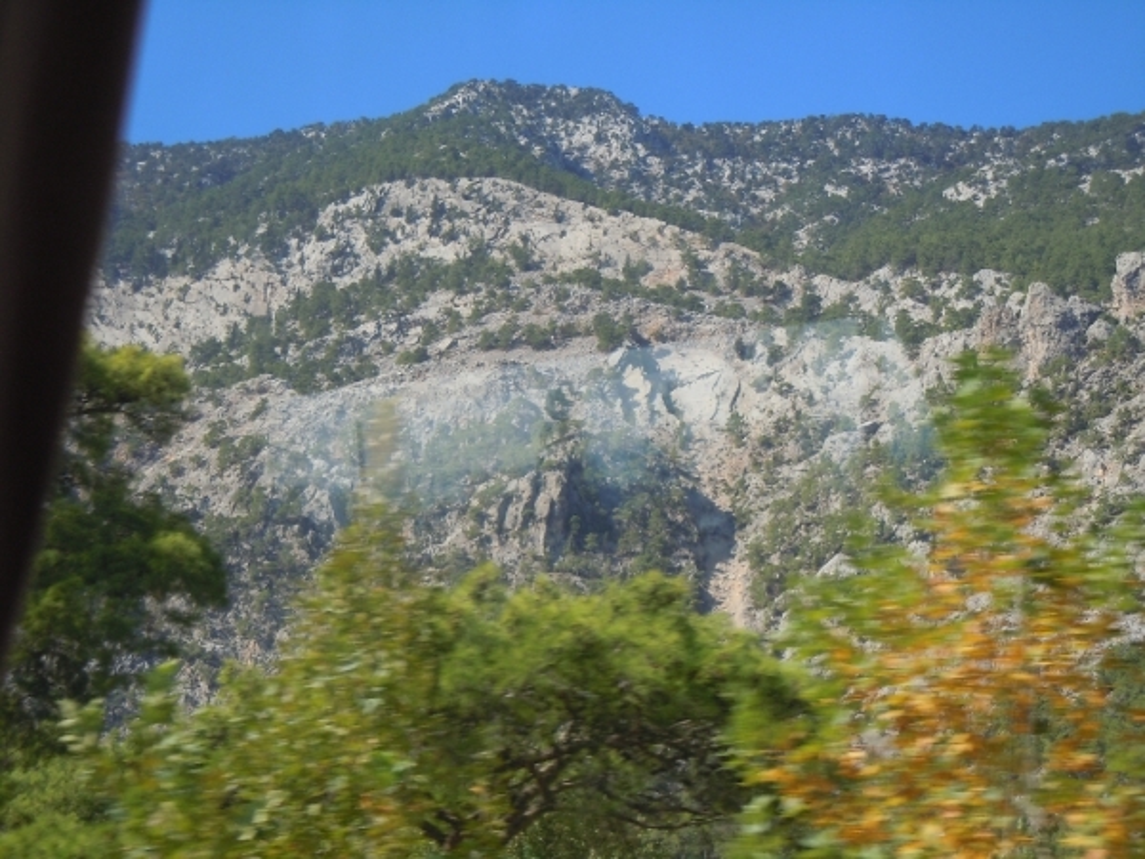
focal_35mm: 89
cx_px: 572
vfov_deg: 16.6
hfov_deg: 22.0
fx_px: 2944
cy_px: 430
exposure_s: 1/250
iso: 100
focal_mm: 16
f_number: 4.4
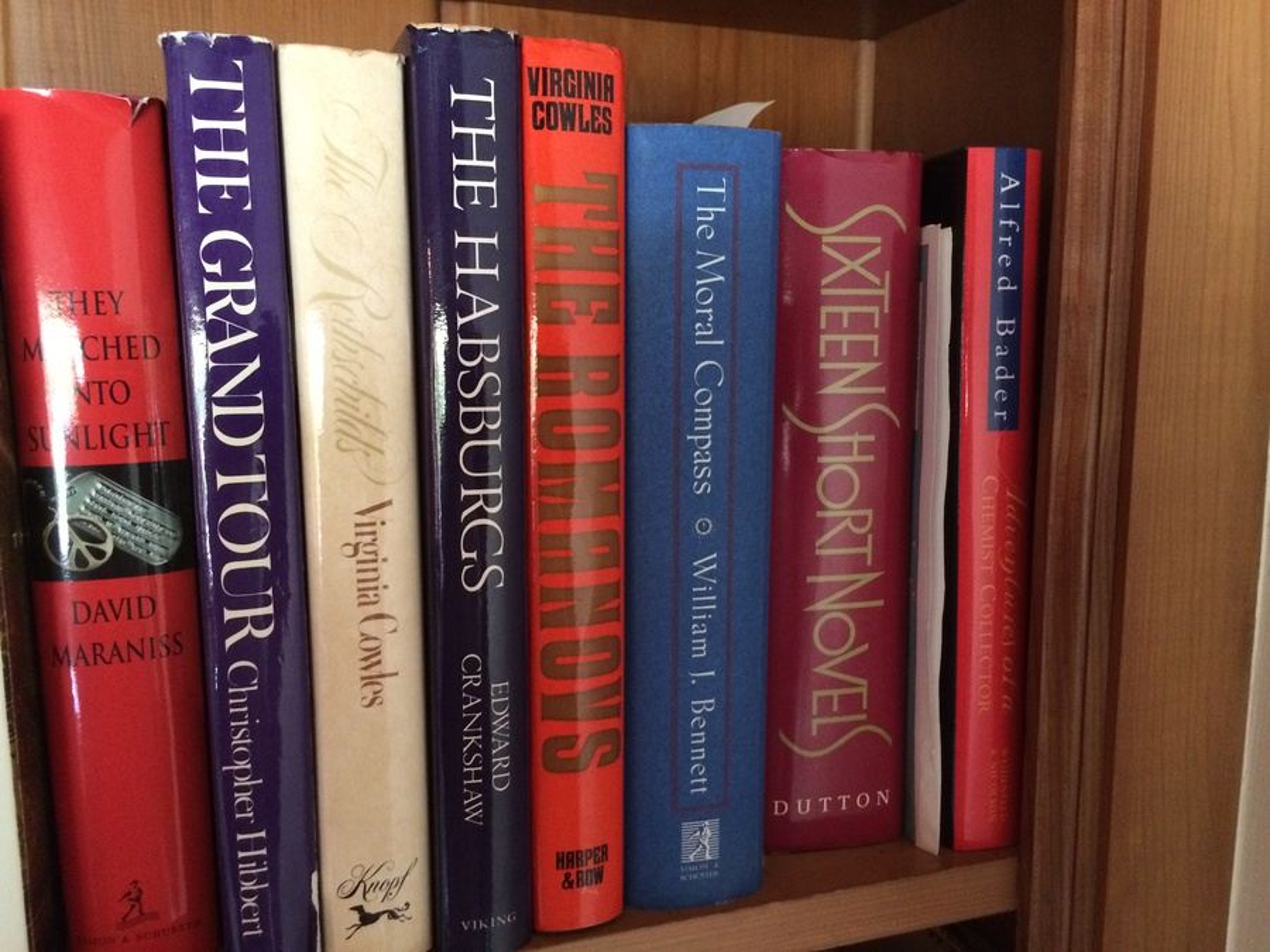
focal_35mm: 30
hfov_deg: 60.0
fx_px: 1101
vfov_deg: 46.8
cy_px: 476
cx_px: 635
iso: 320
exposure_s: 1/15
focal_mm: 4.12
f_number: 2.2
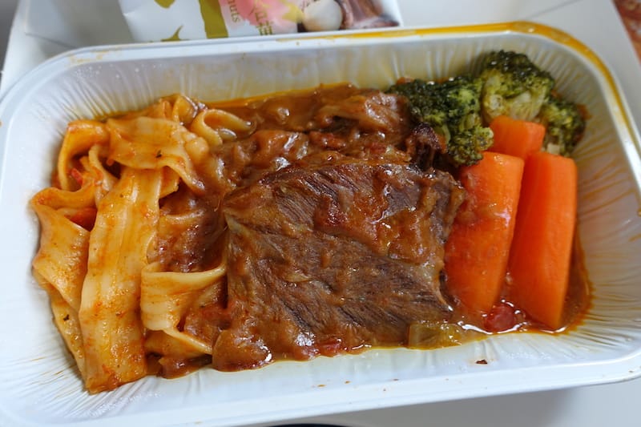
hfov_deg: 73.8
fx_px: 427
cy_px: 214
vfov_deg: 53.1
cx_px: 320
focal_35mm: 24
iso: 125
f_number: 2.8
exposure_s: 1/30
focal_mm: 8.8
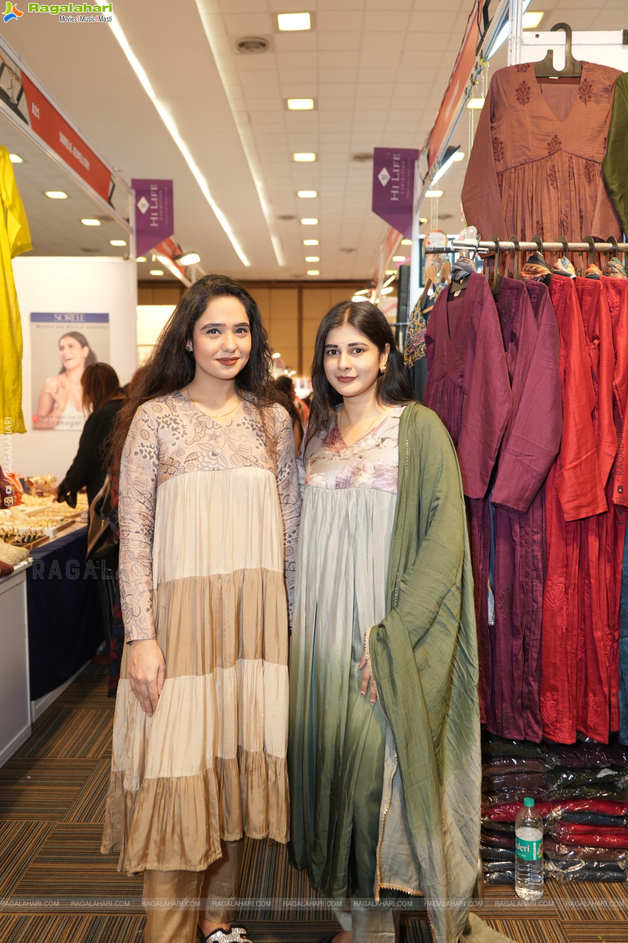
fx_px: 811
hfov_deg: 42.3
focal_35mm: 31
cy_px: 472
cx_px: 314
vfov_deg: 60.3
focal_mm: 31
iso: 800
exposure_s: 1/160
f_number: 4
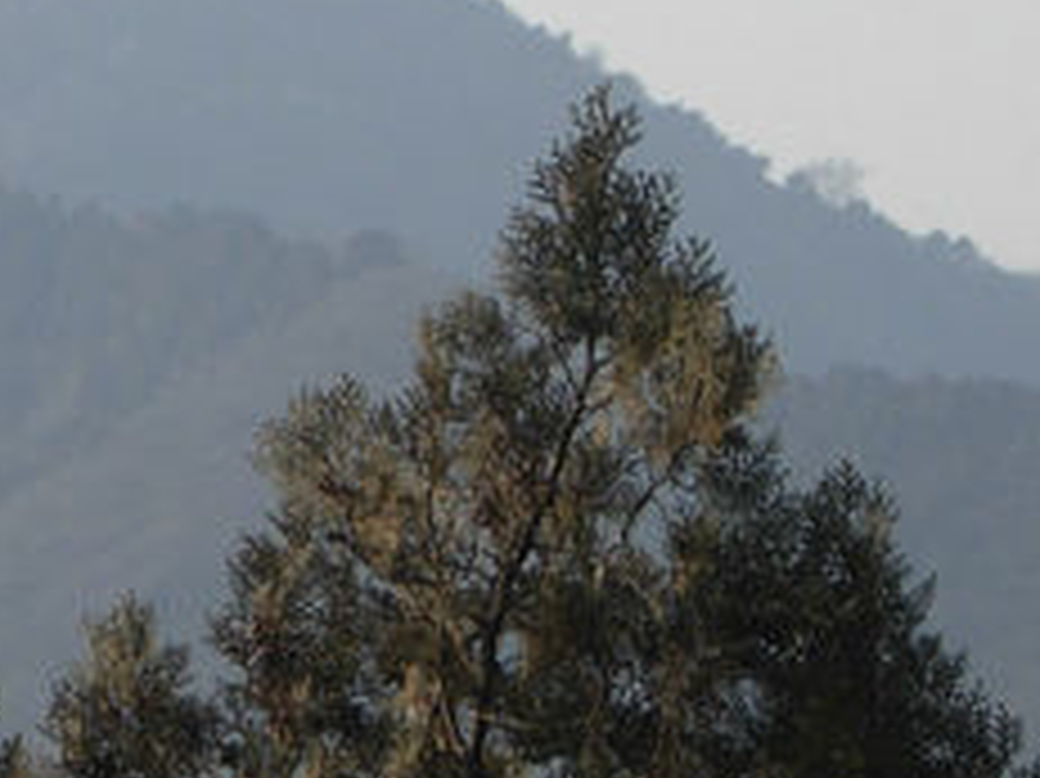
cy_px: 9
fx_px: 16395
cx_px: 234
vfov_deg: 2.7
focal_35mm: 546
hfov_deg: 3.6
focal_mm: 26.3
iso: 50
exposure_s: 1/342
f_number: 5.8
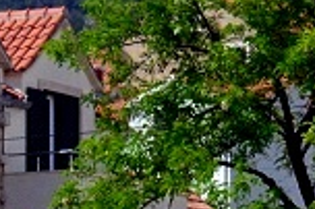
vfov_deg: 2.0
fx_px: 6013
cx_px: -306
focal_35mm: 688
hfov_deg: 3.0
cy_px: 458
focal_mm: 70
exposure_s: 1/8000
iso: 1100
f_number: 6.3
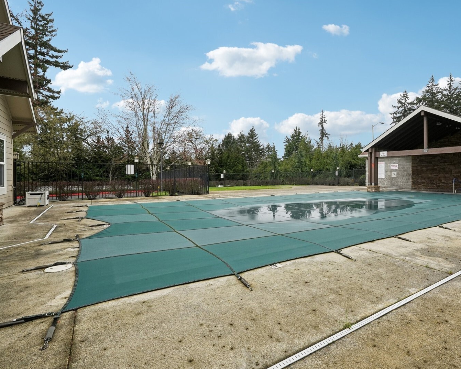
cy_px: 183
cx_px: 284
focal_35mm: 19
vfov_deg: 70.9
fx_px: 259
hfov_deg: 81.9
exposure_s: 1/200
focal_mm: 16
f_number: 8
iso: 400
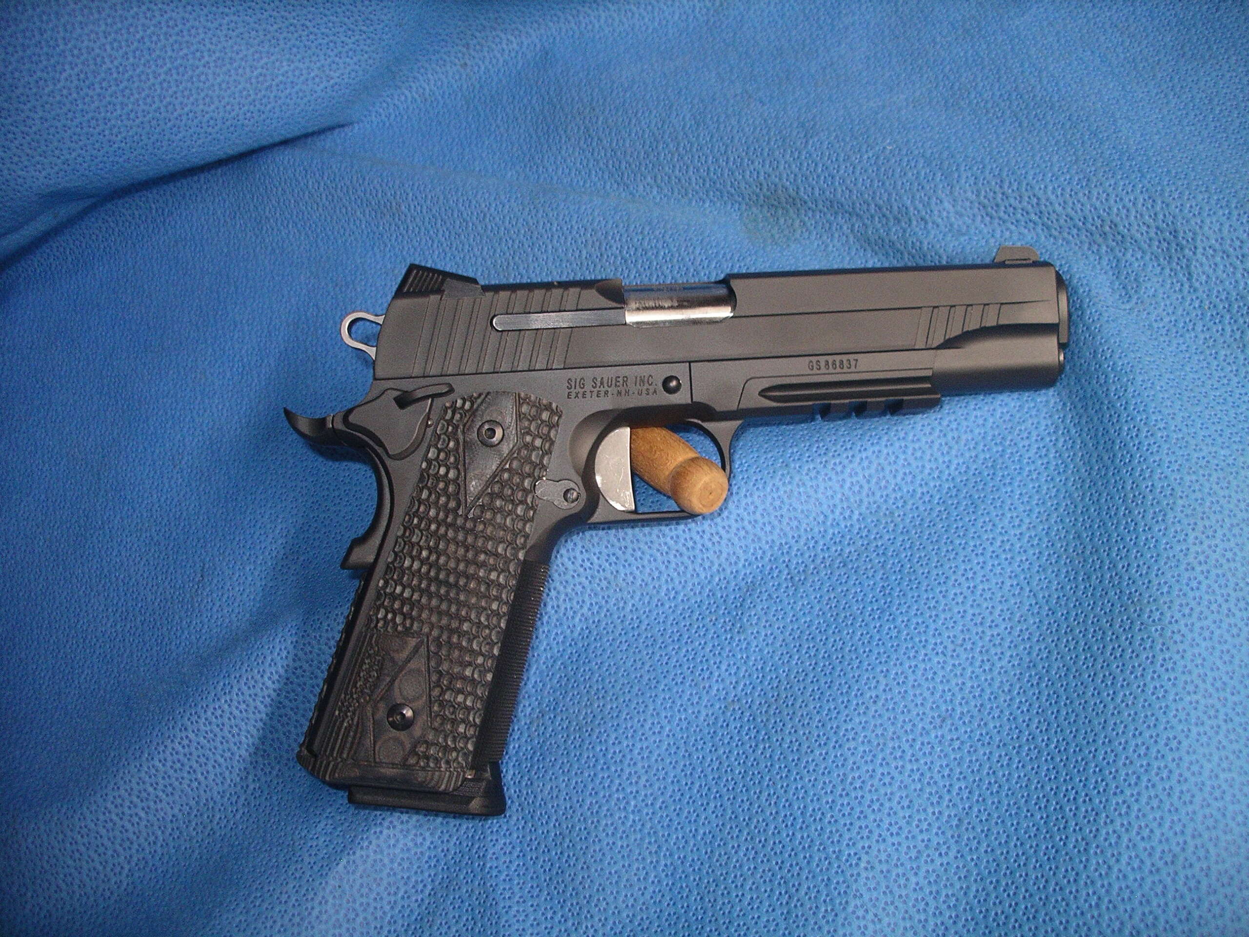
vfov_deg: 38.7
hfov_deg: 50.1
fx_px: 1335
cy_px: 468
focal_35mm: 37
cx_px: 624
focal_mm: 7.8
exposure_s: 1/40
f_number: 2.8
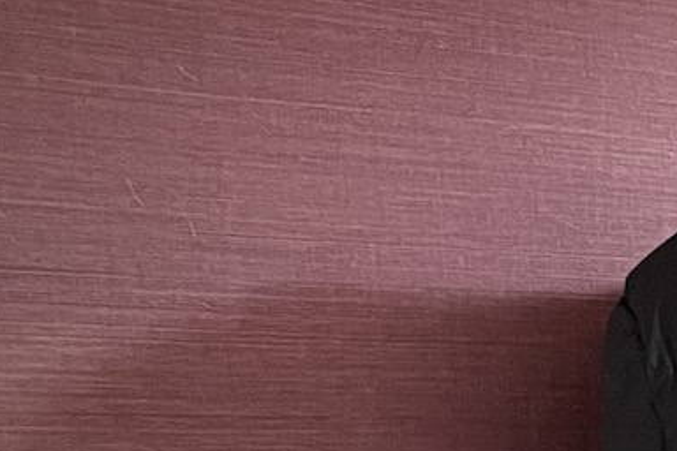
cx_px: 1416
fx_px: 2651
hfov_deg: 12.5
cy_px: 698
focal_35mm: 141
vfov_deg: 9.4
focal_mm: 4.2
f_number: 1.6
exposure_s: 1/60
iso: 400
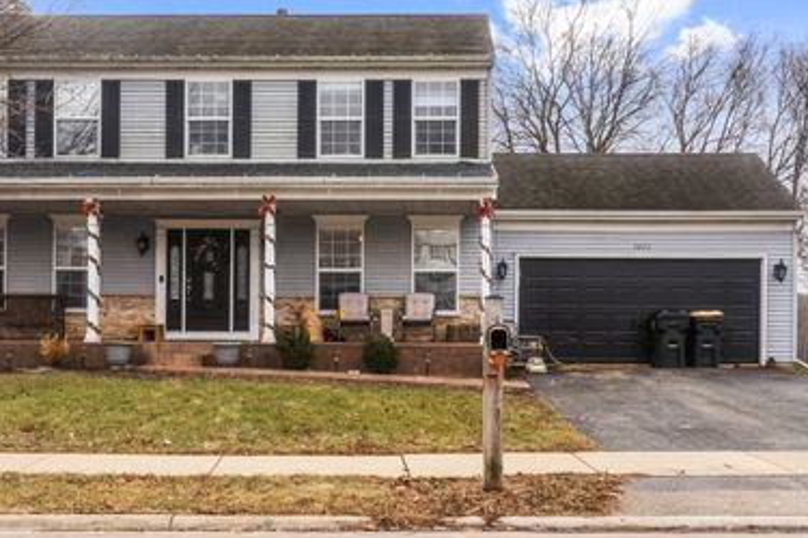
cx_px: 366
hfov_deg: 41.1
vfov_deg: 27.9
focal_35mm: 48
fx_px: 1077
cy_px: 186
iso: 250
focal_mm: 24
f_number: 16
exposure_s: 1/60
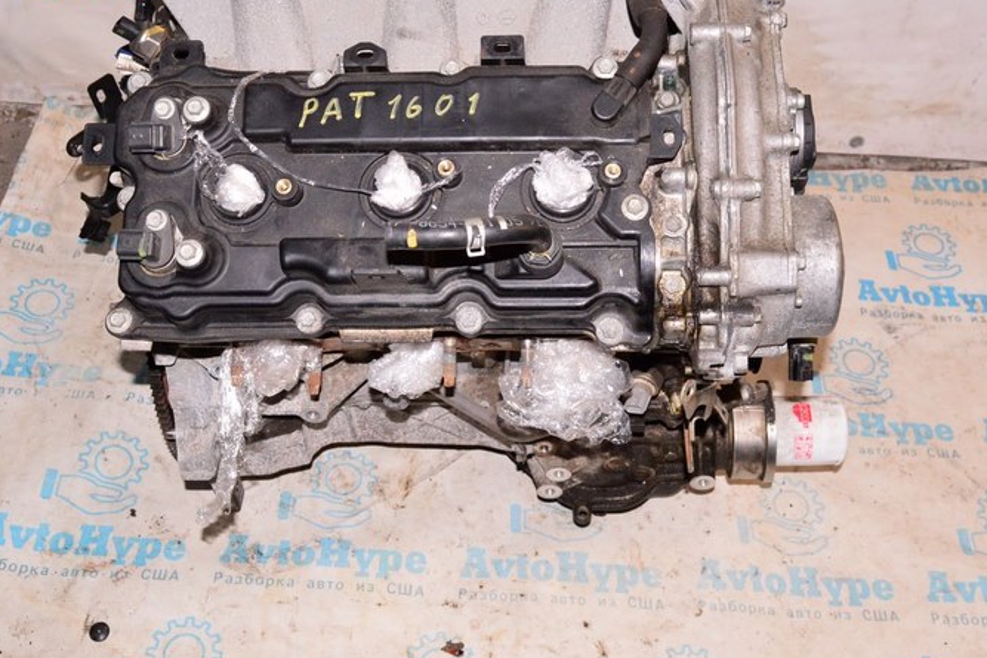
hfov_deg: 42.7
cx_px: 503
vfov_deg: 28.9
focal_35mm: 46
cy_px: 184
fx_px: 1261
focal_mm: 20
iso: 1600
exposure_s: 1/100
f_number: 8
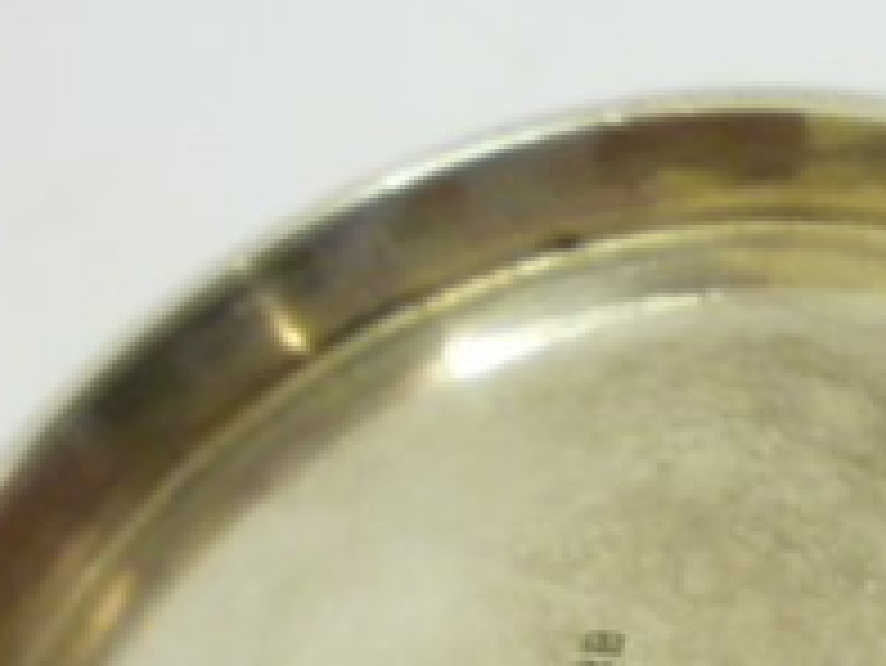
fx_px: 2407
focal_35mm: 94
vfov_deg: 15.1
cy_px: 846
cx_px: 944
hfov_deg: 20.0
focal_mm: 5.2
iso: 250
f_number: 3.3
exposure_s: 1/30
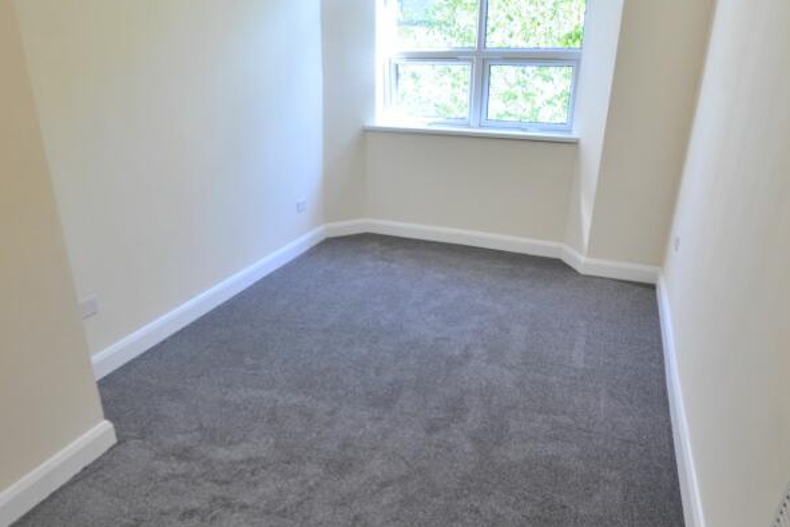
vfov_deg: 48.9
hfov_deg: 69.4
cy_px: 339
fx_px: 571
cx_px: 382
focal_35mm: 26
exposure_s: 1/100
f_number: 5
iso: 400
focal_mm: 10
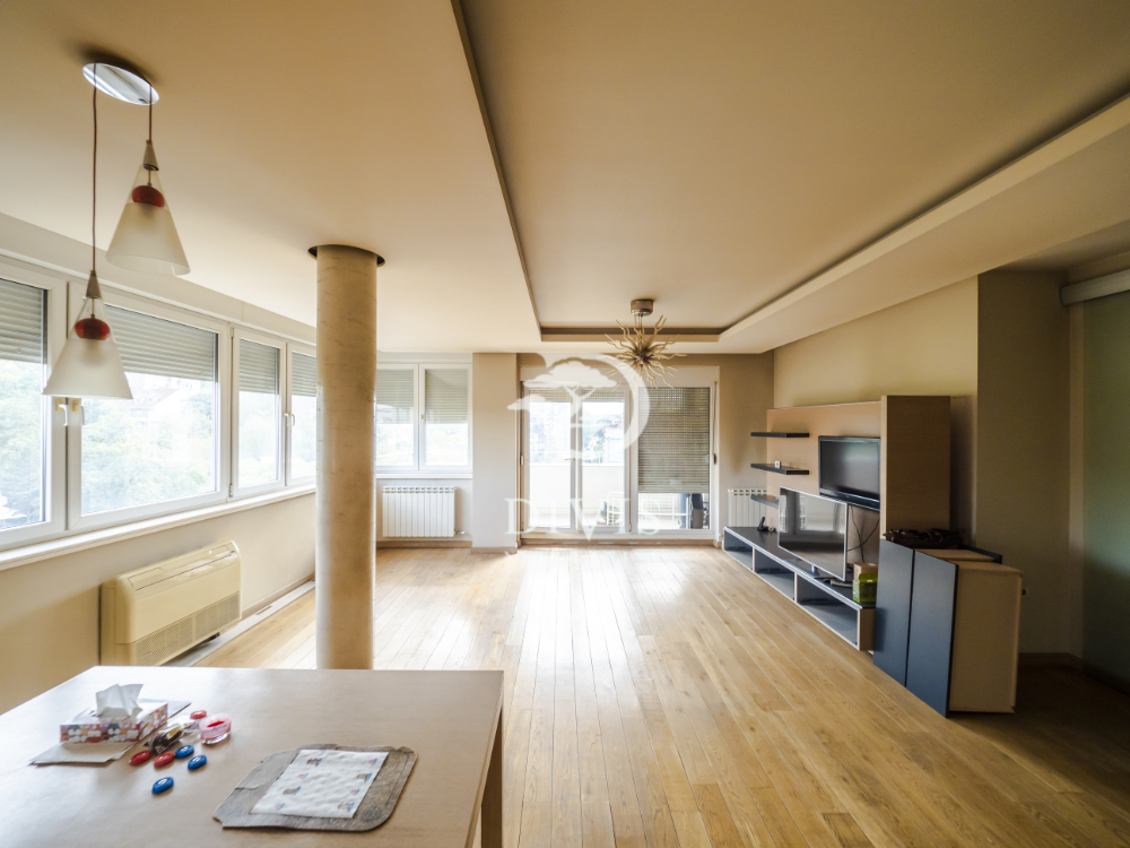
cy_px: 424
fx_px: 457
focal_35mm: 14
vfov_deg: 85.7
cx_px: 565
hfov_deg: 102.1
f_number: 4
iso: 400
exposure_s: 1/160
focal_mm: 7
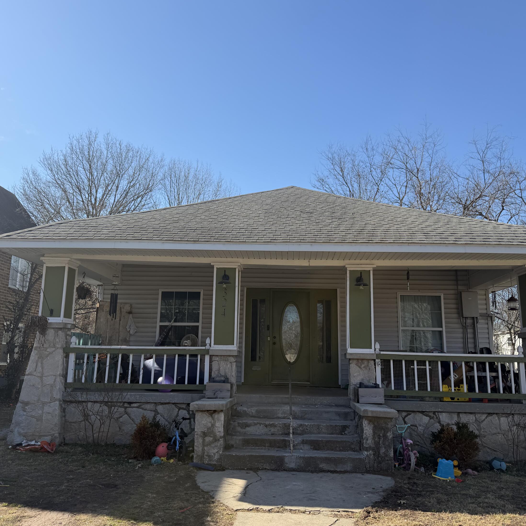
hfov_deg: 55.6
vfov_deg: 55.6
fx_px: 499
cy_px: 260
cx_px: 263
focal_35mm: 29
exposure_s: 1/3145
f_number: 1.78
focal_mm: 6.76
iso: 80
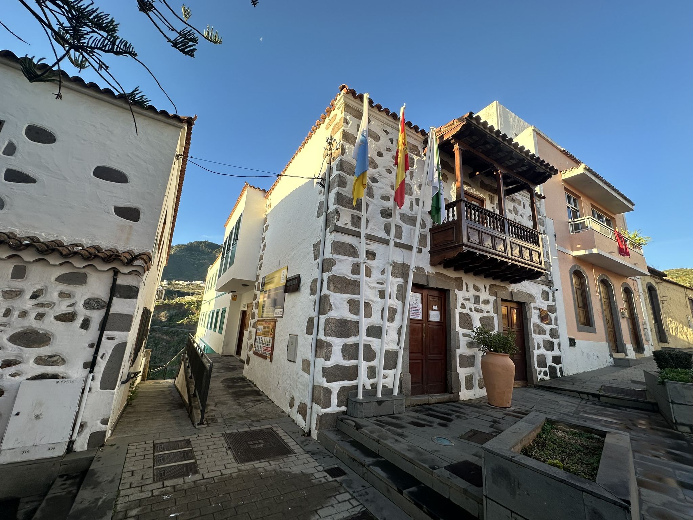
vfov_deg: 85.7
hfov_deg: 102.1
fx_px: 280
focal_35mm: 14
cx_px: 346
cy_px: 260
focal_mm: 2.22
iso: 40
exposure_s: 1/392
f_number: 2.2
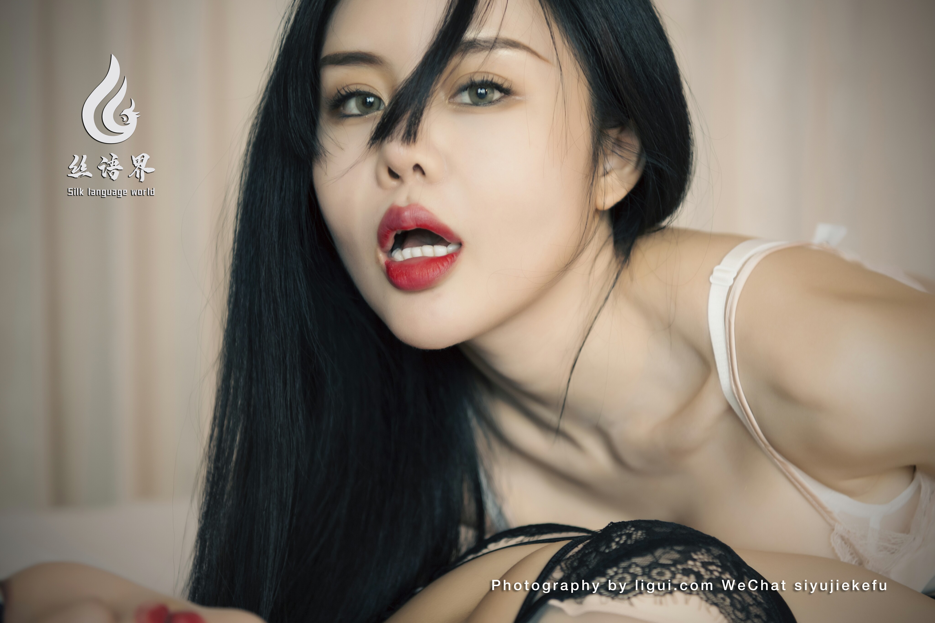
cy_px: 312
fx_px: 1688
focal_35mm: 65
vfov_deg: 20.9
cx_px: 468
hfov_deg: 31.0
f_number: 2.8
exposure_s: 1/50
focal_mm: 65
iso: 400
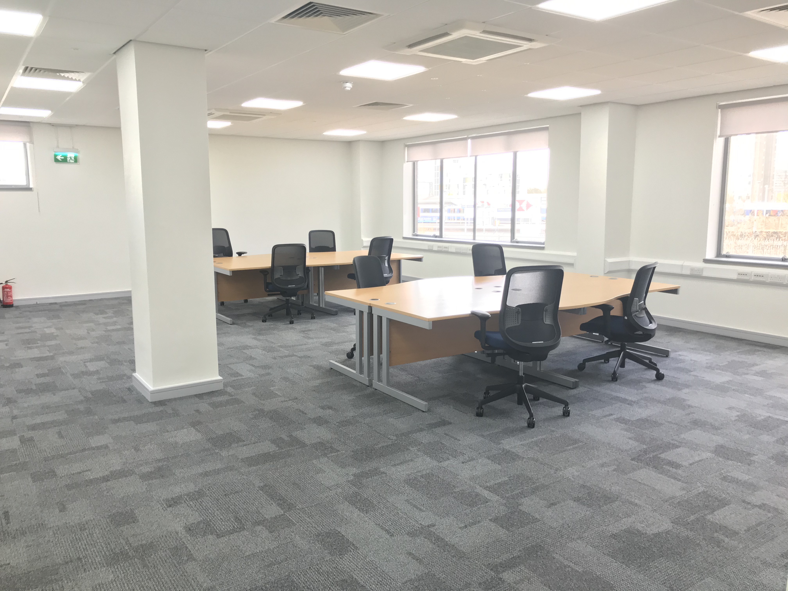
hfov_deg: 63.4
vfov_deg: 49.7
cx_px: 394
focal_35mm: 28
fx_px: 637
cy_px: 296
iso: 32
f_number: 1.8
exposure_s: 1/33
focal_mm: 3.99
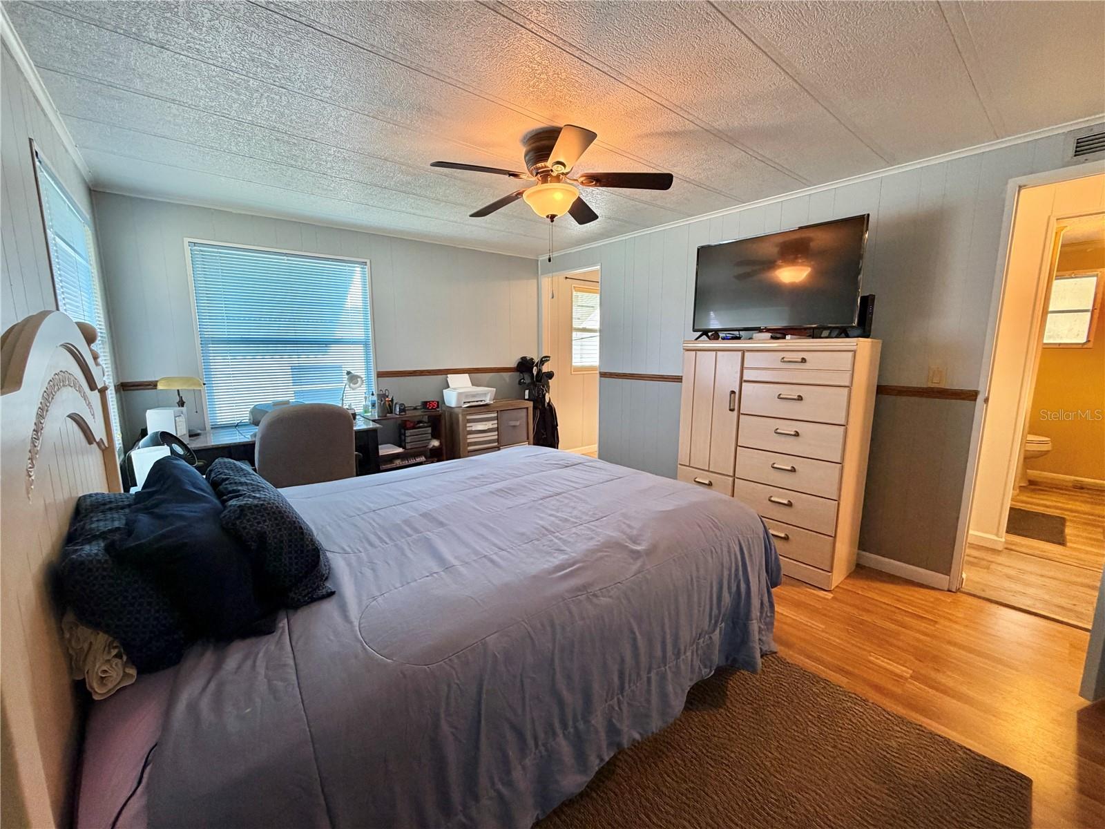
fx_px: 447
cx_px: 552
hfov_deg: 102.1
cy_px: 414
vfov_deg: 85.7
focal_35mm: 14
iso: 250
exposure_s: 1/60
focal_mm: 2.22
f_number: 2.2
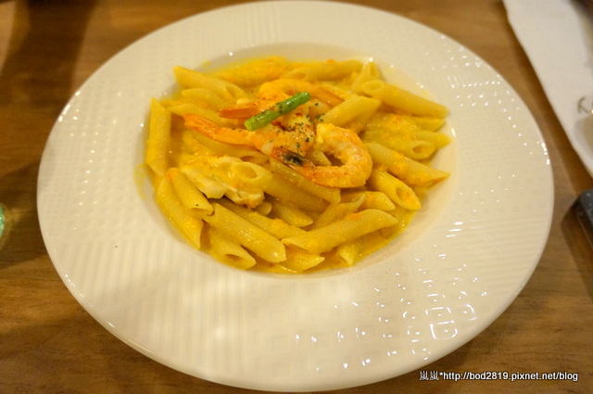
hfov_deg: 64.6
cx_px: 296
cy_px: 197
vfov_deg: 45.6
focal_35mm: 28
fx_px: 469
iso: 2500
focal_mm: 19
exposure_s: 1/60
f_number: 4
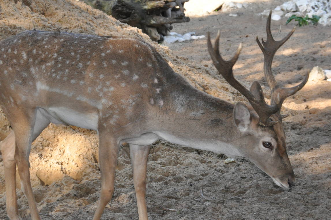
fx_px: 1304
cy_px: 112
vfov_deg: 9.6
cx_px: 162
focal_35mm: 142
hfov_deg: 14.5
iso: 1000
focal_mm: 68
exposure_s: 1/200
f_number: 11
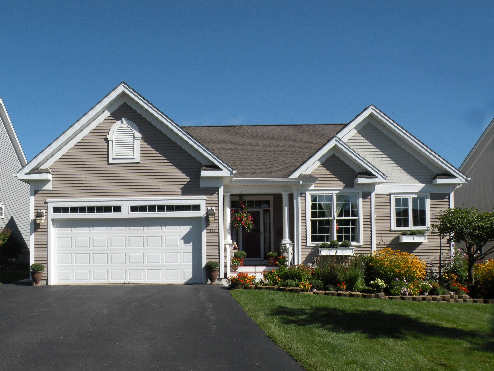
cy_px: 186
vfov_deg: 42.9
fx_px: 471
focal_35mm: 33
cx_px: 247
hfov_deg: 55.4
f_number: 7.1
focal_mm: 5.8
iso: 64
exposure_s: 1/268
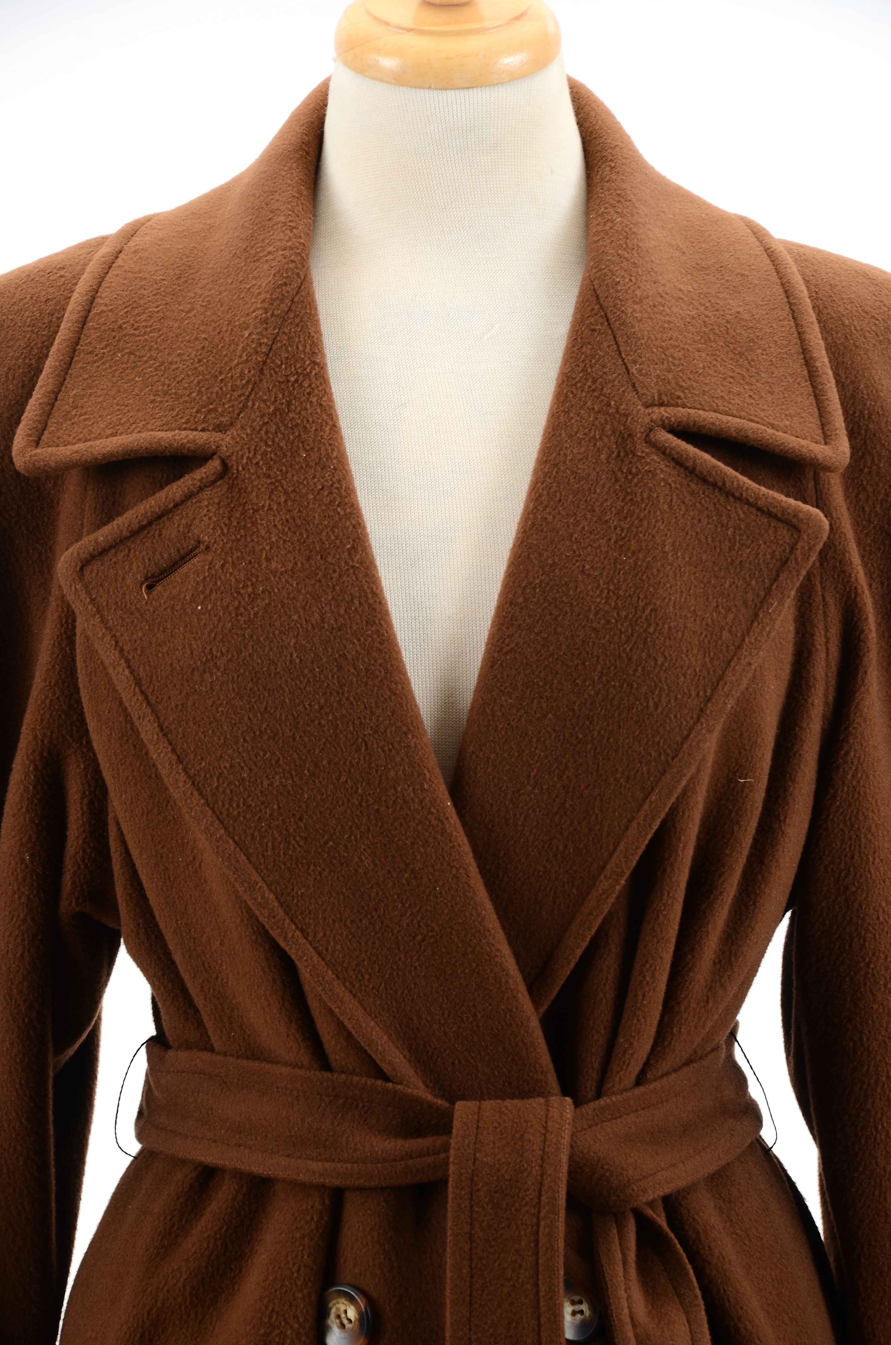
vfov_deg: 13.1
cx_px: 446
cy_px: 672
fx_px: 5873
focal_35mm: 158
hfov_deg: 8.7
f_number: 8
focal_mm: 105
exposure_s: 1/80
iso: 160
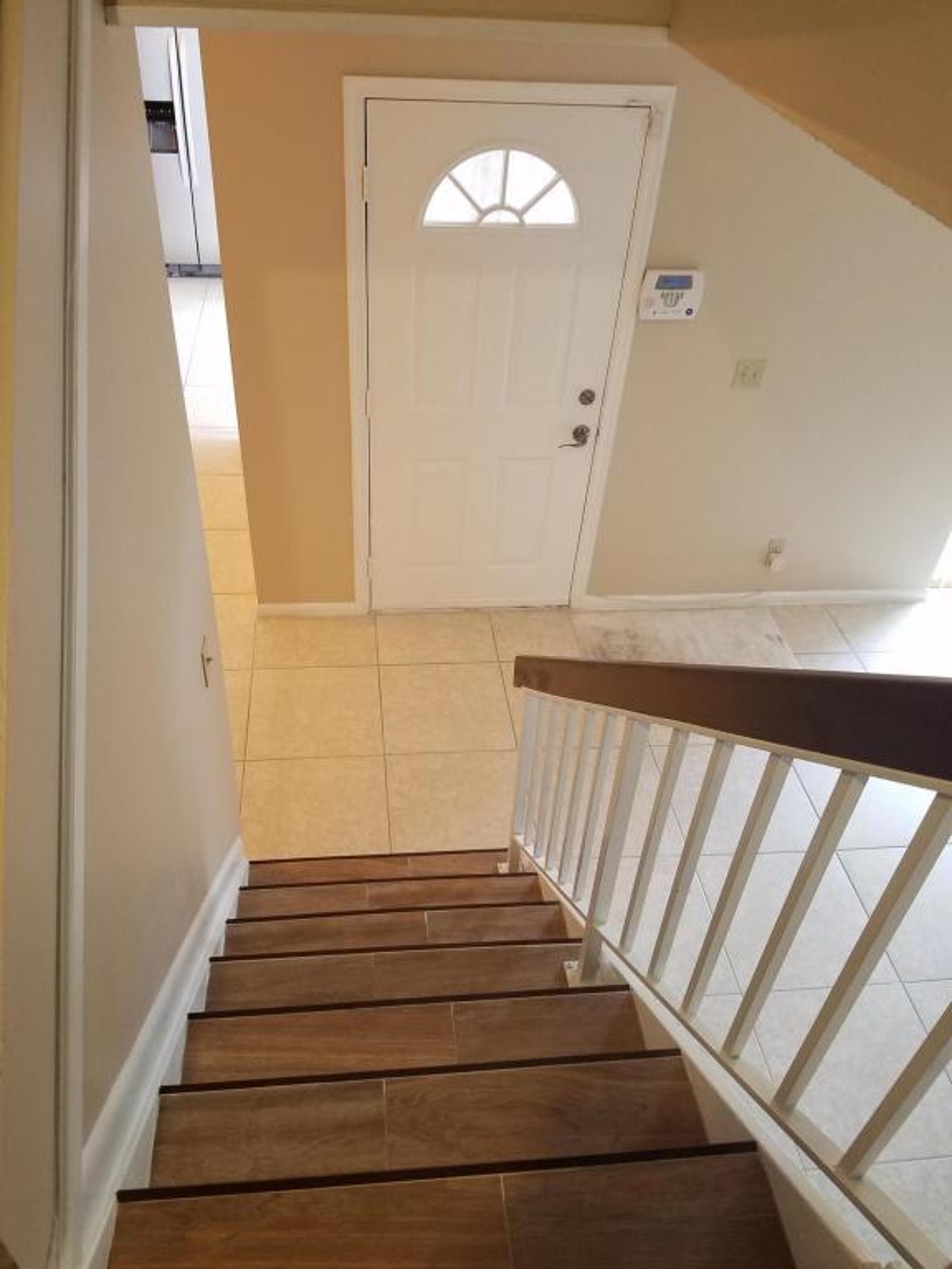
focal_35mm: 26
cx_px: 476
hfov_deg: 53.1
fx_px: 953
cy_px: 634
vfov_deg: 67.3
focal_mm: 4.2
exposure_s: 1/24
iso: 160
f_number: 1.7
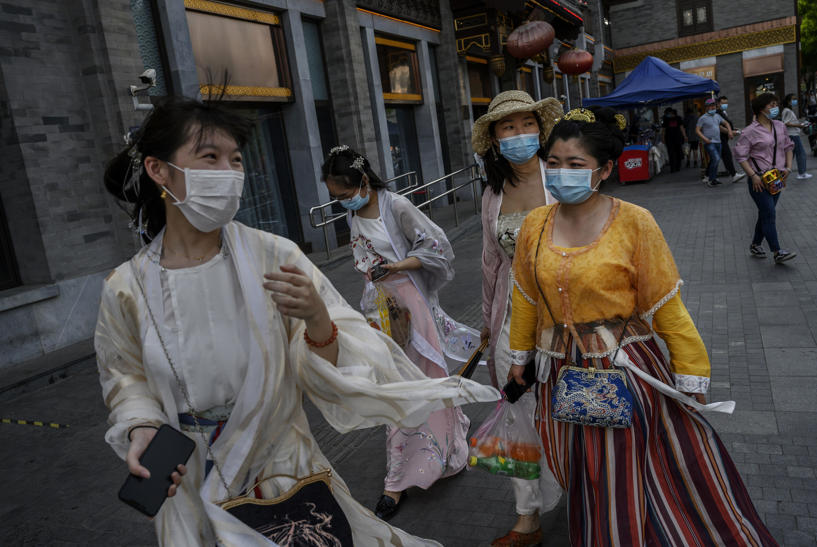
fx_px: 693
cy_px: 274
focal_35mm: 30
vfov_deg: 43.1
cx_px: 408
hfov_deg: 61.0
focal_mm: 30.5
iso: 640
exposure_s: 1/1250
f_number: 5.6
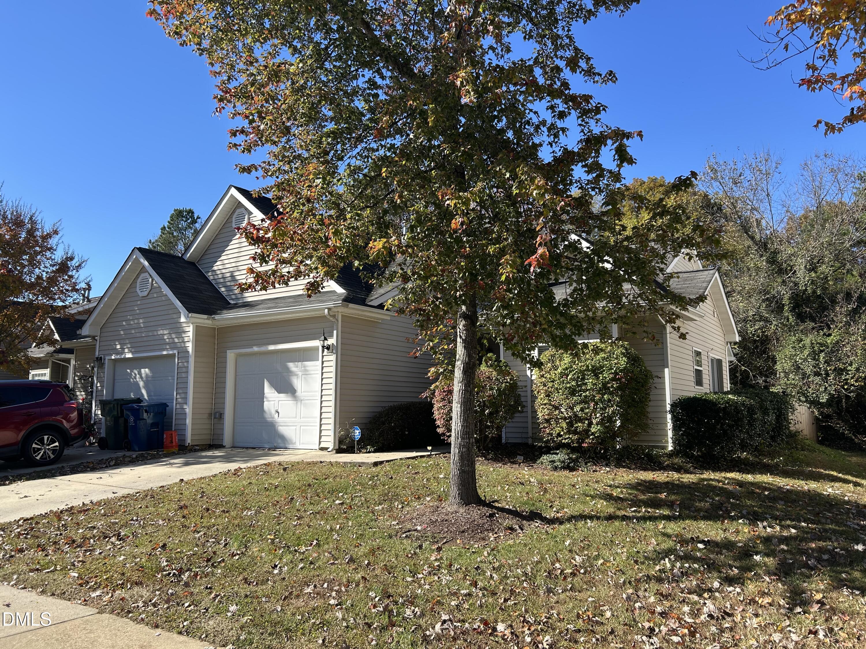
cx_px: 433
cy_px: 324
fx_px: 650
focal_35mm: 26
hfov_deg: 67.3
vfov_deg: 53.1
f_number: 1.5
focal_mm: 5.7
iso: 50
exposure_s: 1/2045
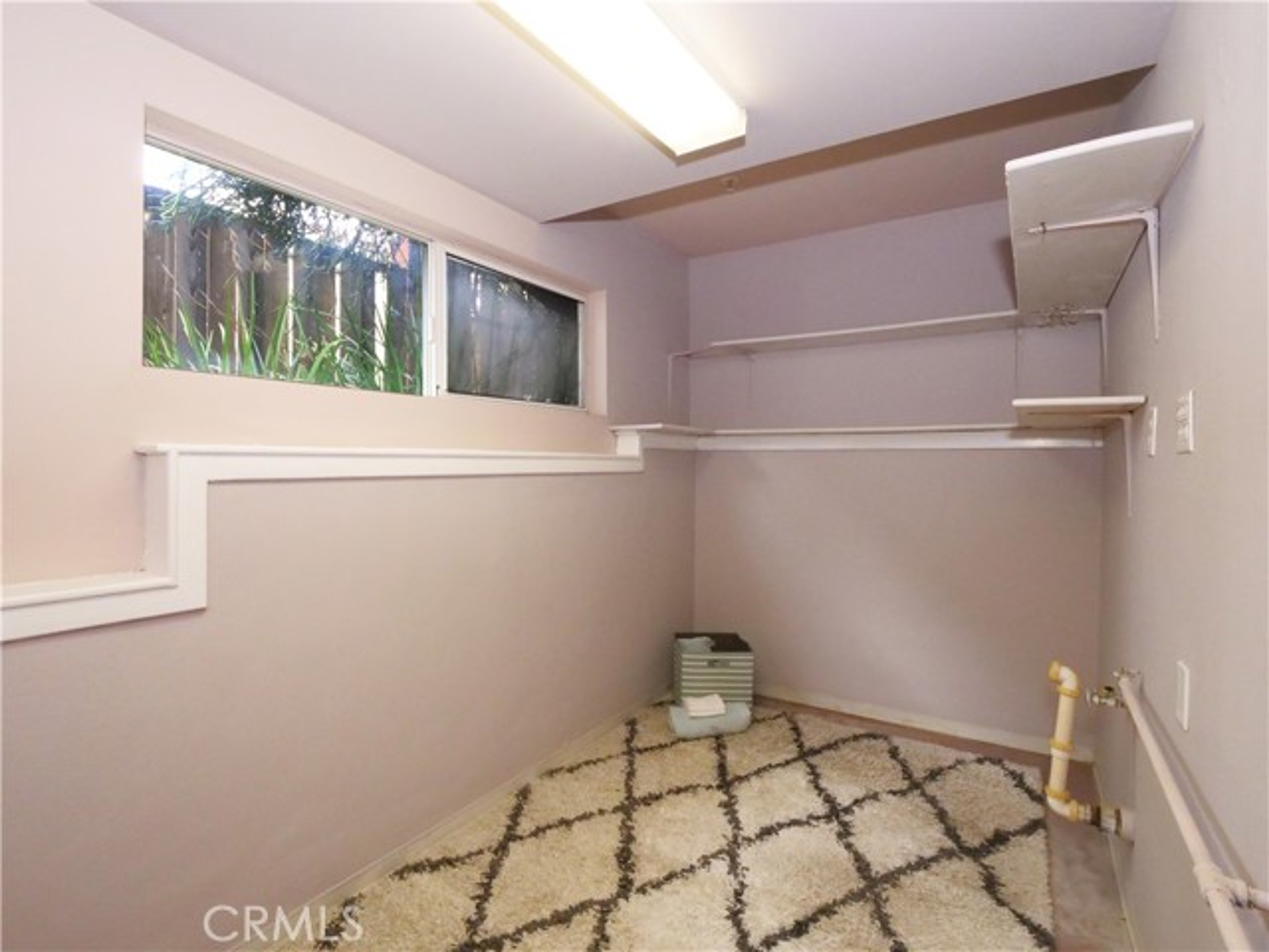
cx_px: 634
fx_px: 587
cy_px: 476
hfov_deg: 94.5
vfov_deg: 78.1
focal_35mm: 16
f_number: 8
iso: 3200
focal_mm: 8
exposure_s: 1/100
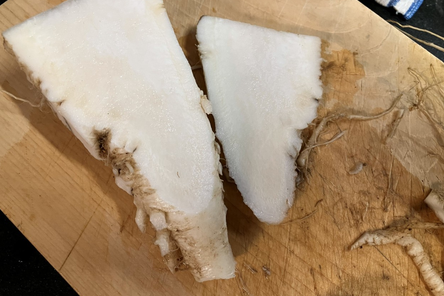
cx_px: 216
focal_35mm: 30
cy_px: 132
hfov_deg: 61.9
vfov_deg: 43.5
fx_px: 370
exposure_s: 1/57
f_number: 1.8
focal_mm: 3.99
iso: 100
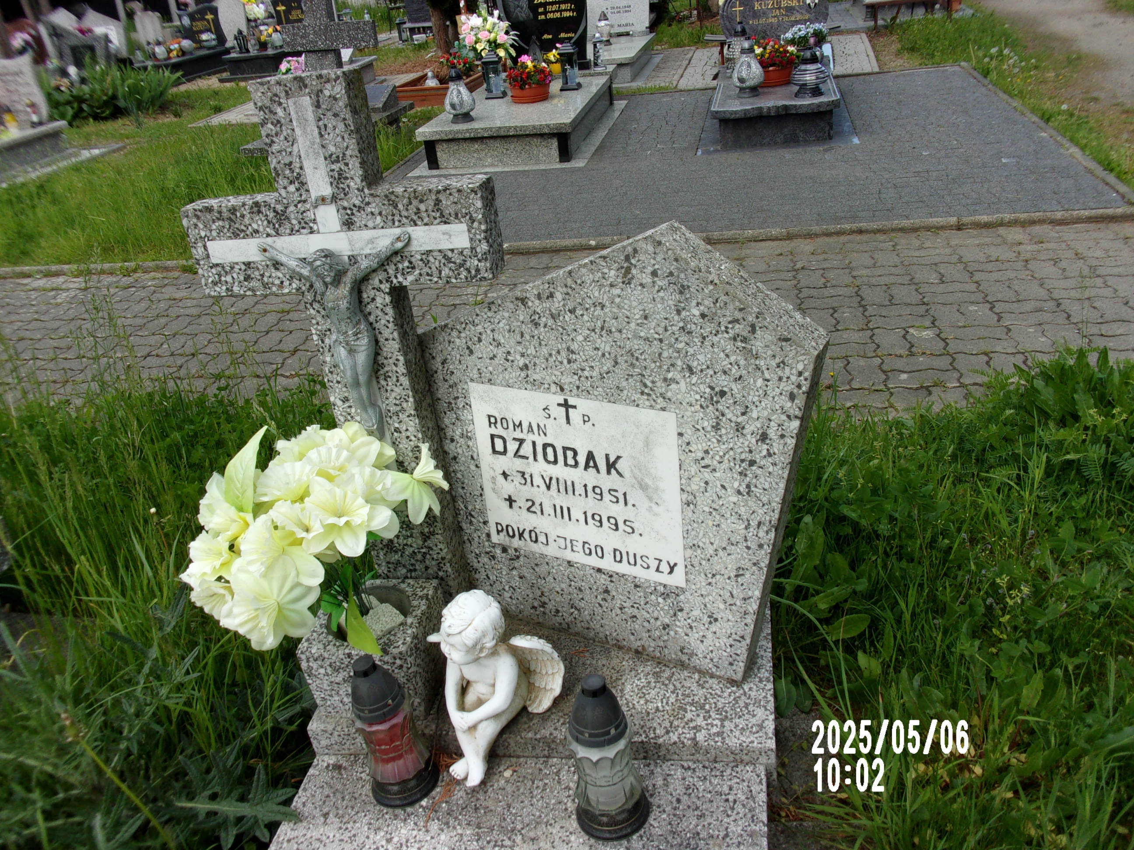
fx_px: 917
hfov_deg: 63.4
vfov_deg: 49.7
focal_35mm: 28
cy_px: 425
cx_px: 567
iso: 80
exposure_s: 1/40
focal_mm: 5.1
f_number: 10.8
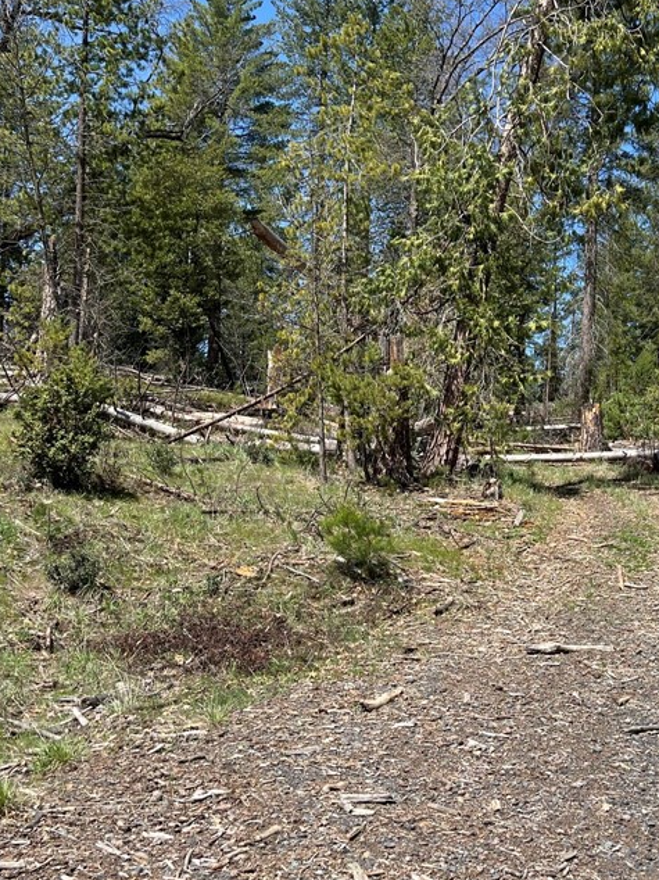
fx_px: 1067
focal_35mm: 42
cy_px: 471
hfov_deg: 34.1
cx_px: 413
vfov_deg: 44.8
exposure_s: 1/2841
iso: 50
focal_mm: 5.7
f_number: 1.5
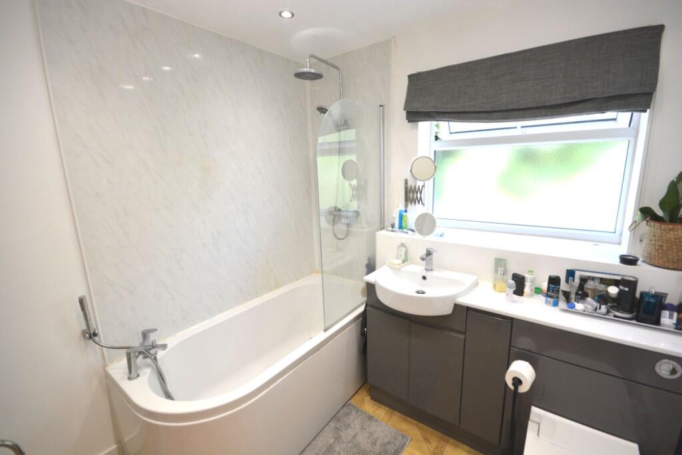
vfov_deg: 77.3
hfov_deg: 100.4
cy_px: 228
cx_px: 341
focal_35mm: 15
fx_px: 284
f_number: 8
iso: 400
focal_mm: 10
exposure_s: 1/50
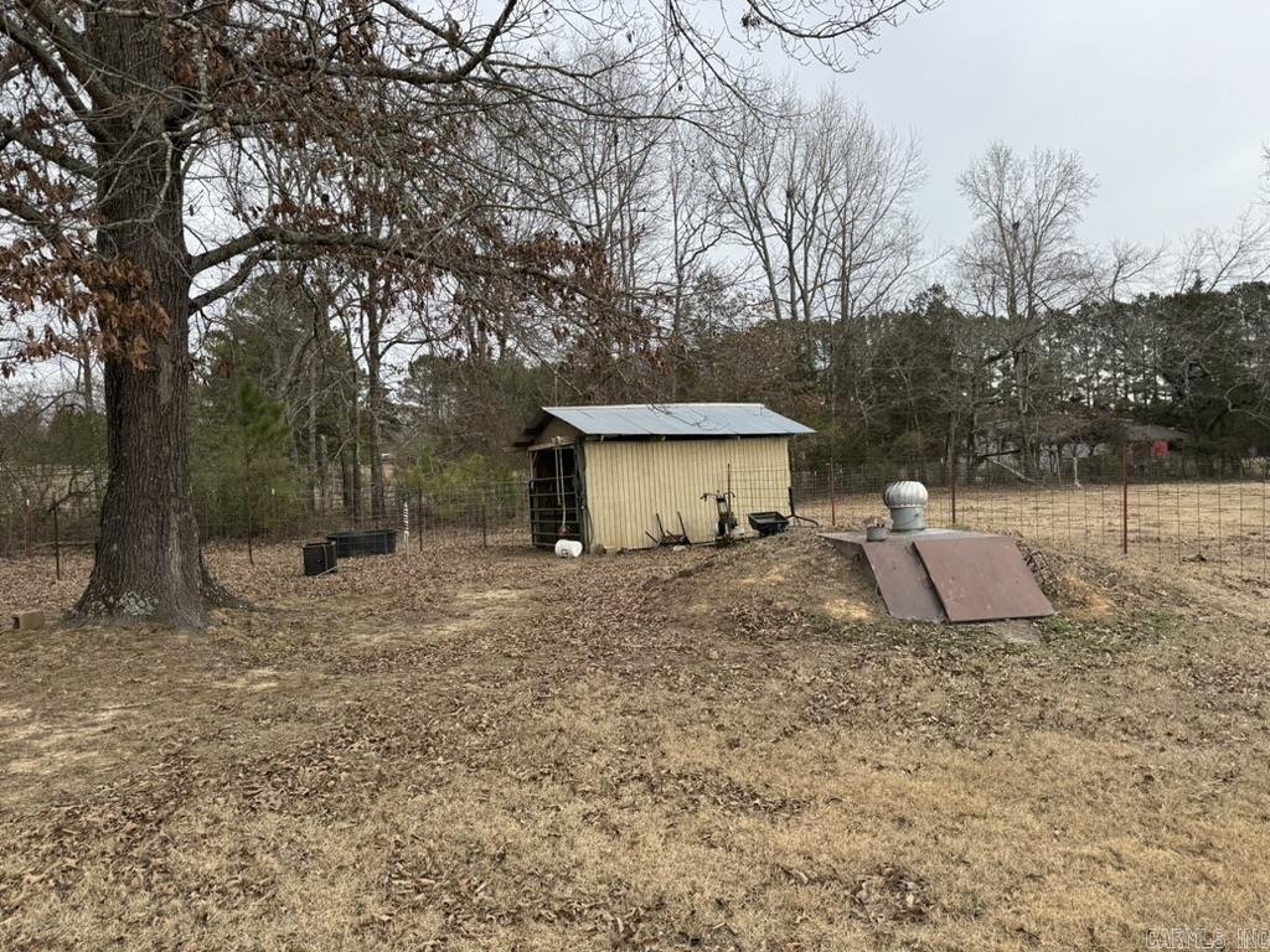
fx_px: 881
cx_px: 635
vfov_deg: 56.8
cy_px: 476
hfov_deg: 71.6
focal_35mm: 24
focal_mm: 6.76
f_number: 1.78
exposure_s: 1/658
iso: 80
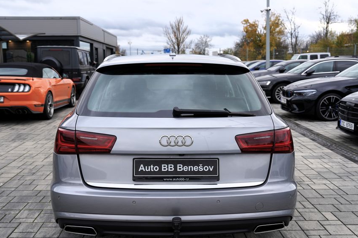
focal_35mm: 40
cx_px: 175
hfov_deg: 48.5
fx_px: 398
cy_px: 134
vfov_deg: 33.3
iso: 100
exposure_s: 1/100
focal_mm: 33
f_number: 4.5
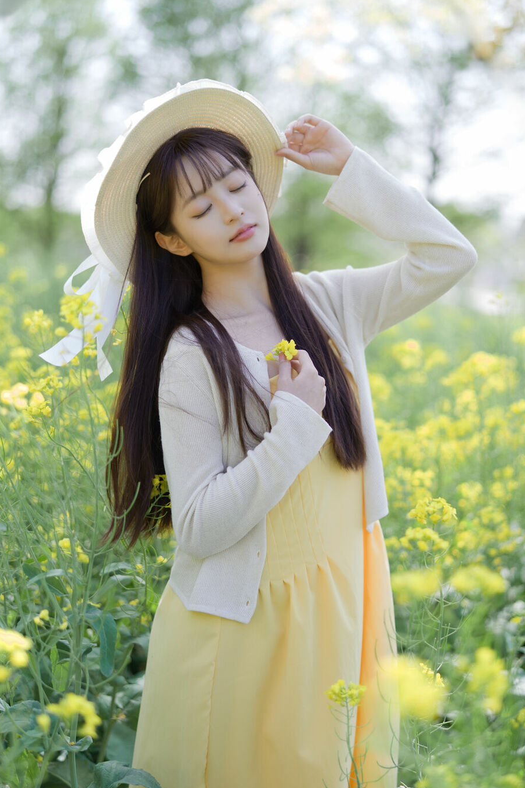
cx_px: 301
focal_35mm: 58
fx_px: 1269
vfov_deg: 34.5
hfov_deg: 23.4
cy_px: 390
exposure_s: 1/1000
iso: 80
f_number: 1.4
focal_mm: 50
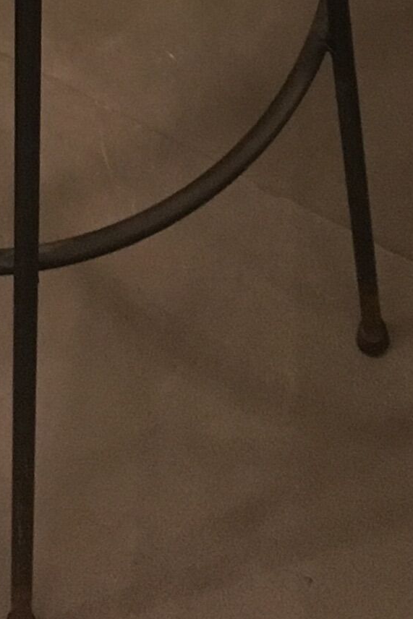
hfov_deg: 9.6
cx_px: 21
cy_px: -777
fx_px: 2442
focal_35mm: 142
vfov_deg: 12.1
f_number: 2.2
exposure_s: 1/33
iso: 160
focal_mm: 4.15
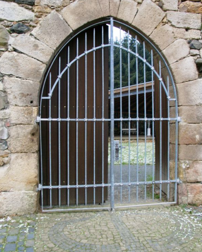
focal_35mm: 36
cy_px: 124
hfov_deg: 41.2
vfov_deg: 50.3
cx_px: 101
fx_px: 269
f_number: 5.6
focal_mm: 7.13
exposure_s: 1/8
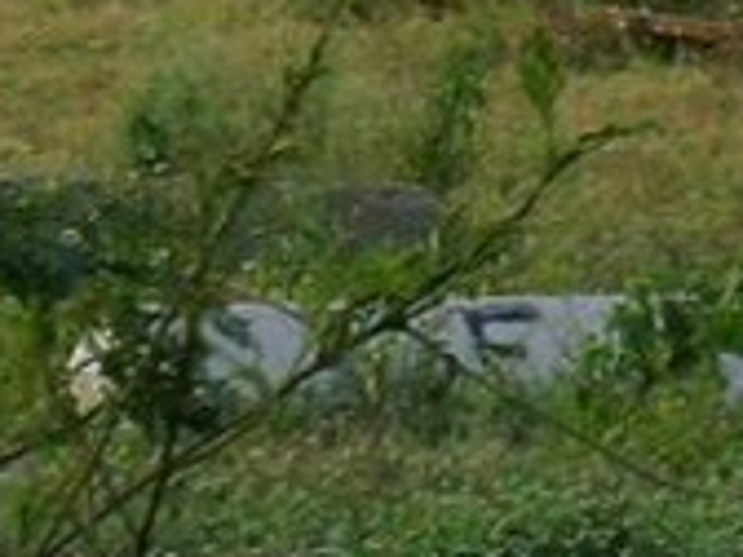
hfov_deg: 2.7
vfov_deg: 2.0
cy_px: -1171
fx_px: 15647
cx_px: 619
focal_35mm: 729
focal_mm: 21.1
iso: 100
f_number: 7
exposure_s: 1/126
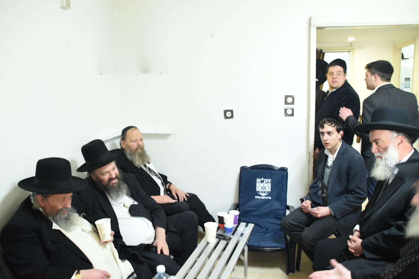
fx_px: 349
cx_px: 210
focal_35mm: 30
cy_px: 140
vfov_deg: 43.6
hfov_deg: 61.9
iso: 1250
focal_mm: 20
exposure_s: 1/20
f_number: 4
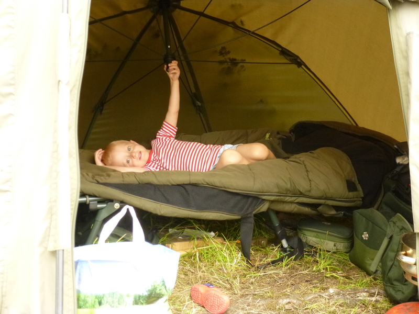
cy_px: 157
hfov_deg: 36.8
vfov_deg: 28.0
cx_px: 210
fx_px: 629
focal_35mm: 52
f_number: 4.1
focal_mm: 9.2
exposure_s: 1/60
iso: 400
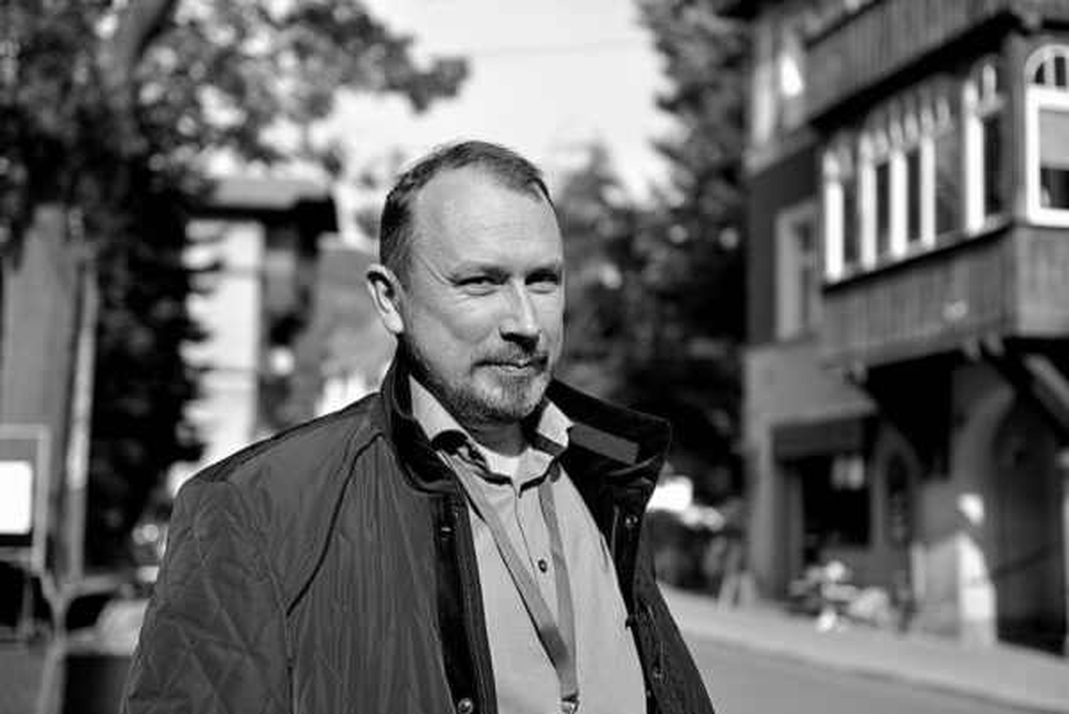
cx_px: 534
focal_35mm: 48
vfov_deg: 28.1
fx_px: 1426
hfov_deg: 41.1
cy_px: 357
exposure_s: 1/800
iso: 100
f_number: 2.8
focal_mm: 48
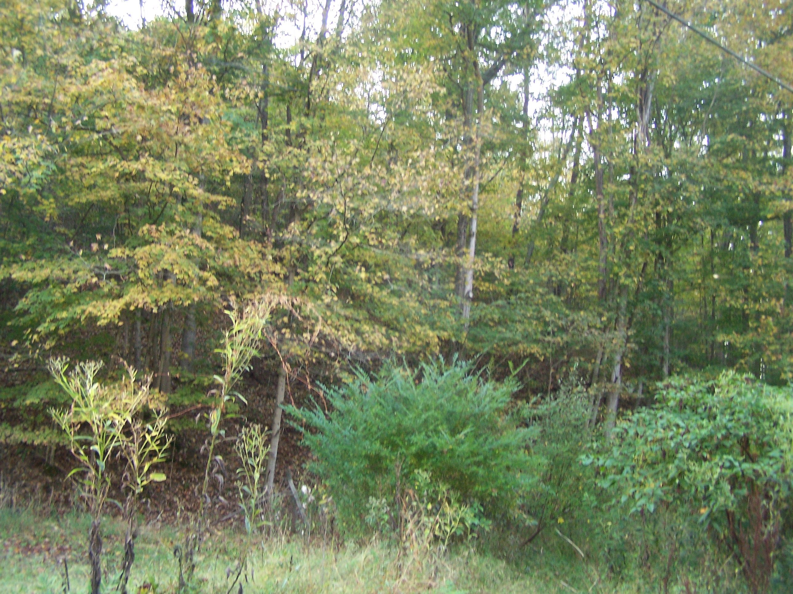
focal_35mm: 38
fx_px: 871
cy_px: 297
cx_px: 396
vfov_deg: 37.7
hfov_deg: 49.0
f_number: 2.8
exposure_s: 1/60
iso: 140
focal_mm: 6.3
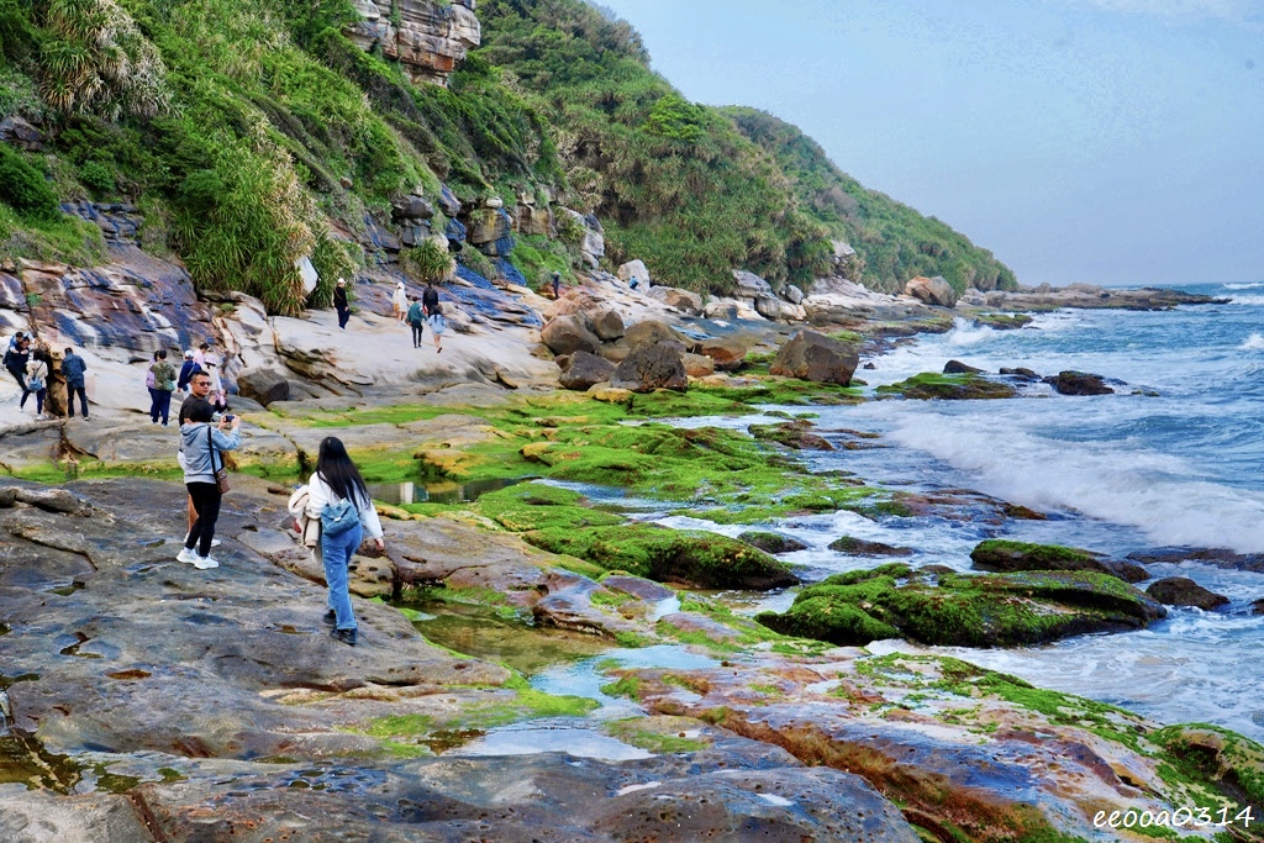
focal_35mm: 51
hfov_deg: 38.9
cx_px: 632
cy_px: 422
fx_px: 1791
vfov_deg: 26.5
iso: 320
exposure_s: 1/60
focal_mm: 51
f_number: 11
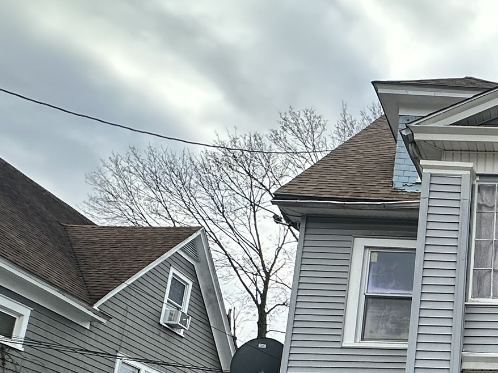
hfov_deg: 31.0
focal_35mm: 49
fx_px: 705
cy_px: 376
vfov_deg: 27.9
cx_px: 637
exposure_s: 1/443
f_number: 2.2
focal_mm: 2.22
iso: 40
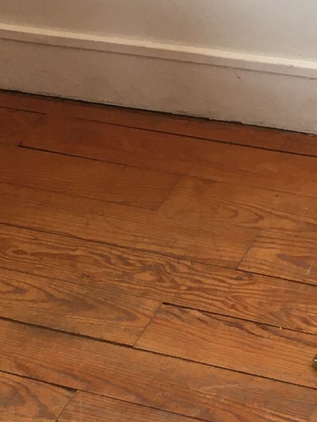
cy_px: 140
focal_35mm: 122
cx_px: 265
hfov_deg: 12.1
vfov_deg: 16.1
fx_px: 1489
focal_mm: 4.15
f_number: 2.2
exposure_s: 1/33
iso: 32
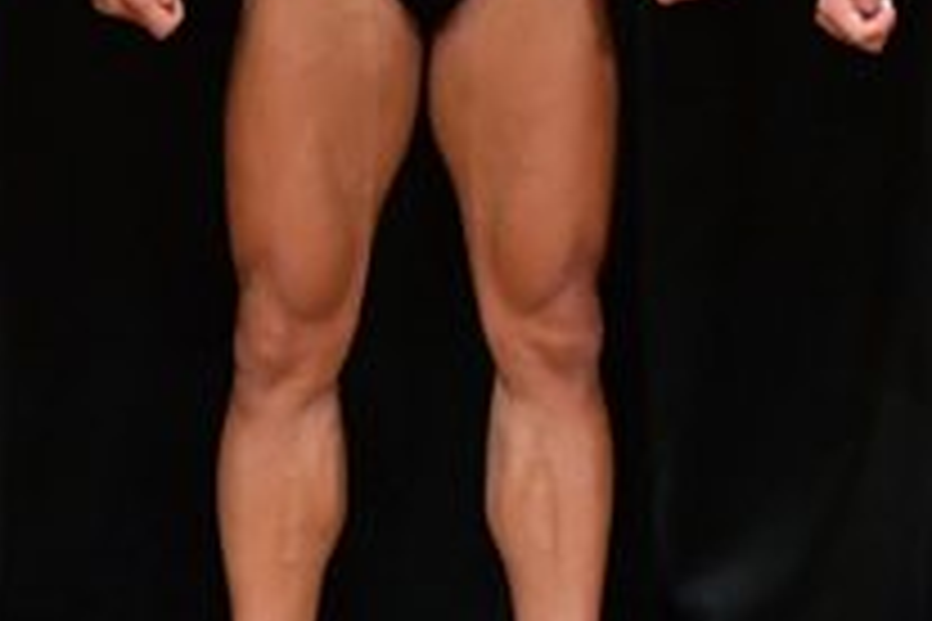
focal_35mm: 1069
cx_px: 754
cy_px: -54
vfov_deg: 1.3
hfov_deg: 1.9
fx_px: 27673
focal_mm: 190
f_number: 5.6
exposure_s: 1/400
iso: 5000
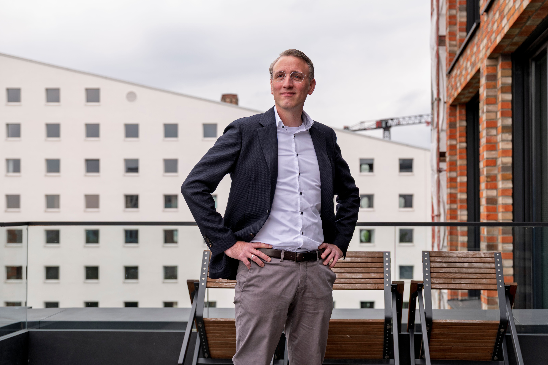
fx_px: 898
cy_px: 182
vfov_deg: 23.0
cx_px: 274
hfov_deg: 33.9
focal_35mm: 59
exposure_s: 1/125
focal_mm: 59
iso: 100
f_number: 5
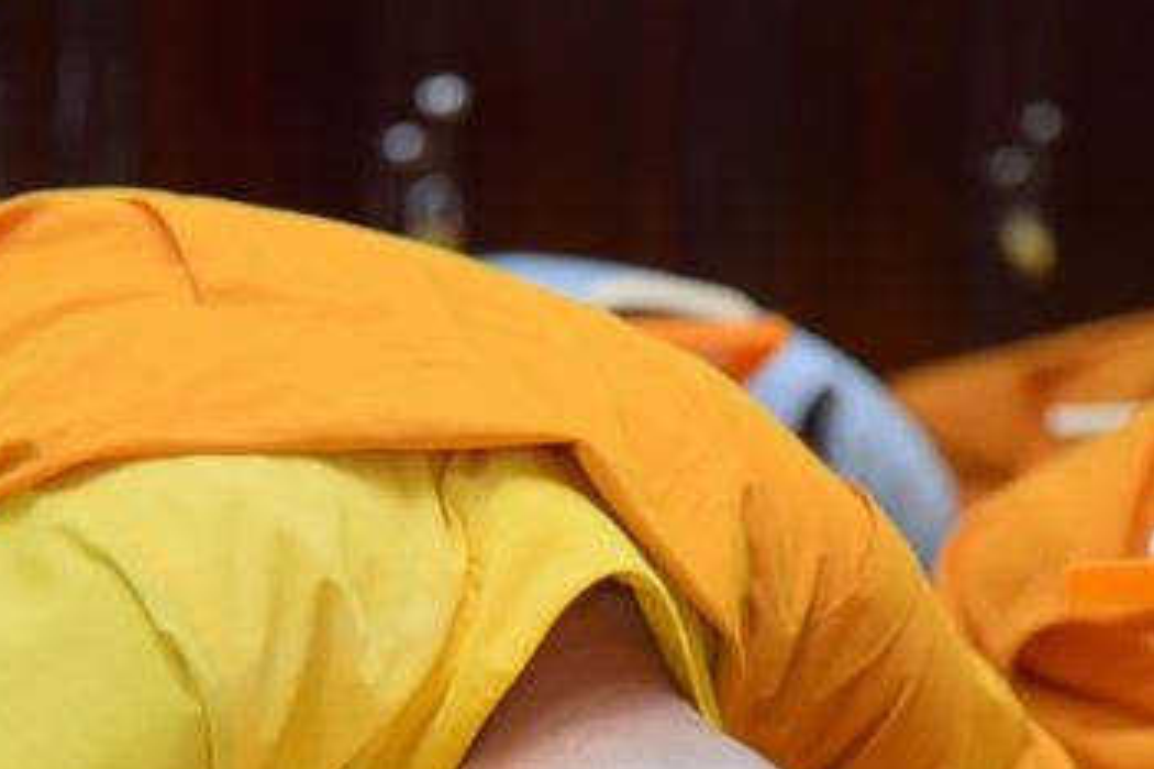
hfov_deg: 10.6
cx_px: 554
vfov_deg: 7.0
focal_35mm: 195
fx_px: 6248
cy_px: 682
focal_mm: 105
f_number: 4.5
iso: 1000
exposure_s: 1/80
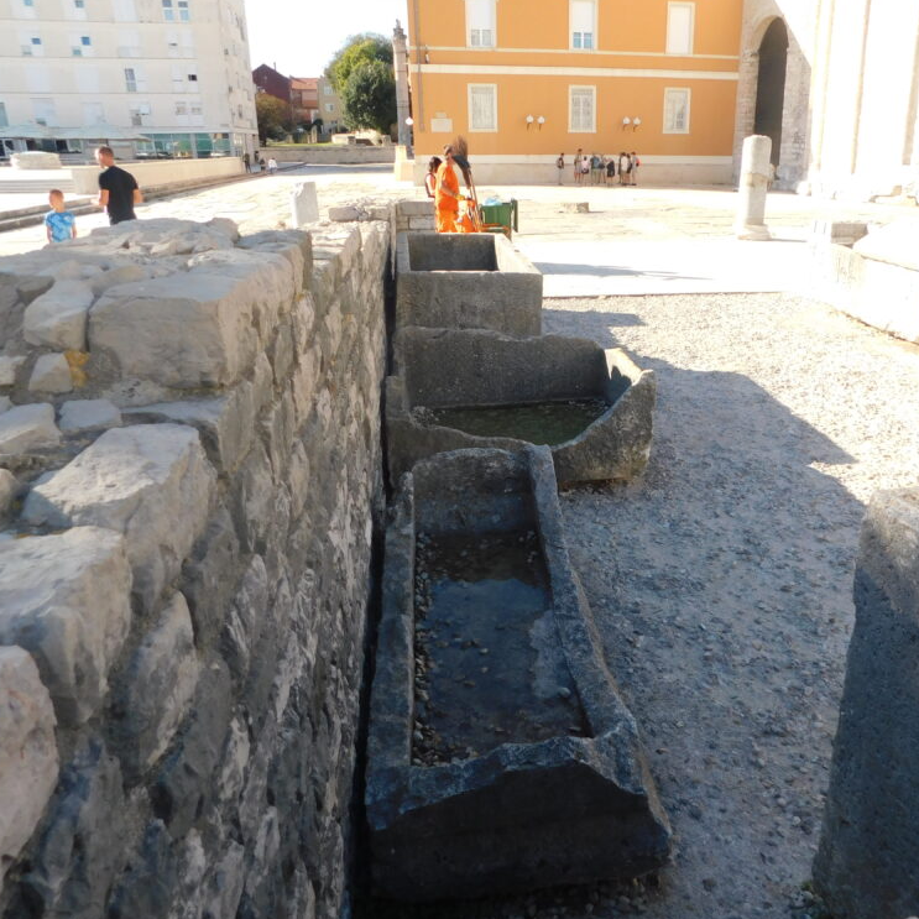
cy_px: 450
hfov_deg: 56.8
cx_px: 554
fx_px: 841
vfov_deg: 57.3
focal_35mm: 28
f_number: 3
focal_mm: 4
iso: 125
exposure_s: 1/500
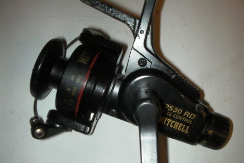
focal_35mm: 40
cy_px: 86
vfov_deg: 33.4
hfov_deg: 48.5
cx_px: 123
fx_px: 271
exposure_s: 1/30
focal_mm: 6.3
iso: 200
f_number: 5.6
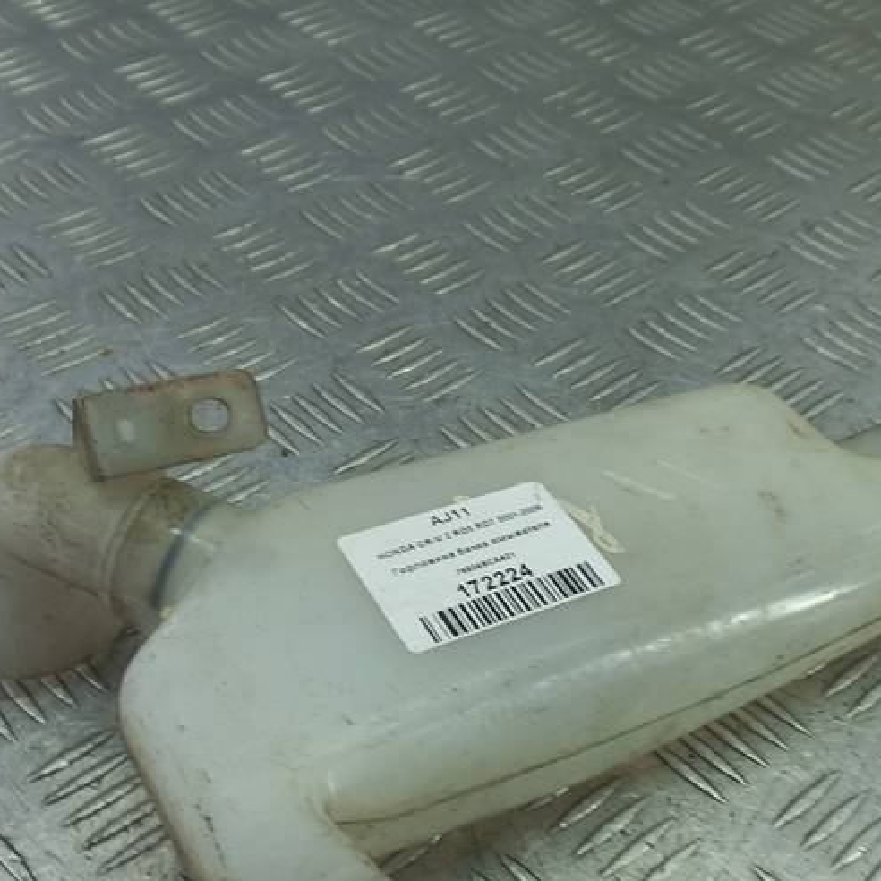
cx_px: 500
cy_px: 568
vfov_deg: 36.5
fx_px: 1325
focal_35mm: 46
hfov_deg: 36.7
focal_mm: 4.6
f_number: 1.8
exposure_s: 1/50
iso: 40
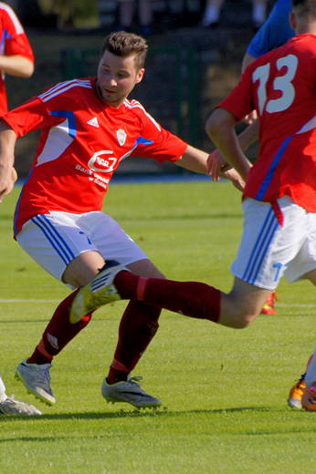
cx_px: 111
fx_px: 9703
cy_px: 230
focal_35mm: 736
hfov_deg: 1.9
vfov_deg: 2.8
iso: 200
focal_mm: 300
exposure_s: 1/1250
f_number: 5.6
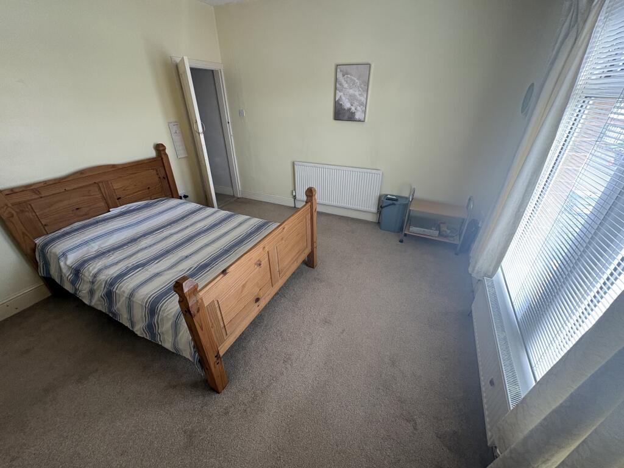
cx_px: 312
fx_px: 252
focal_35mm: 14
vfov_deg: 85.7
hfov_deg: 102.1
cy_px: 234
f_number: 2.2
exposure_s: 1/50
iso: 125
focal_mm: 2.22
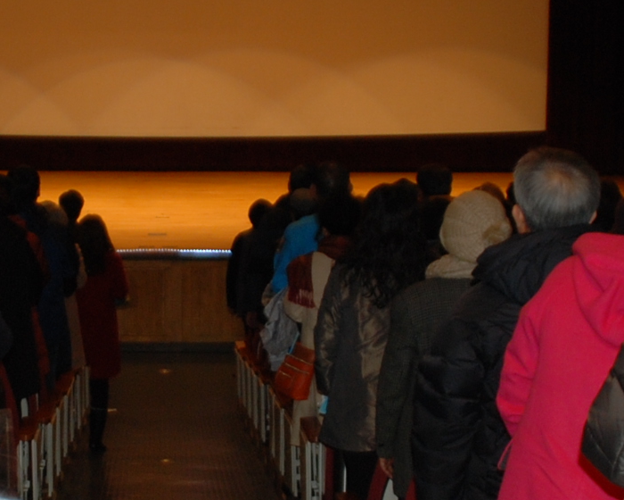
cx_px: 191
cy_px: 253
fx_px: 1939
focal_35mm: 105
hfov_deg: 18.2
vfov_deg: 14.7
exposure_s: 1/60
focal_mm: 18
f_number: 3.5
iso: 200
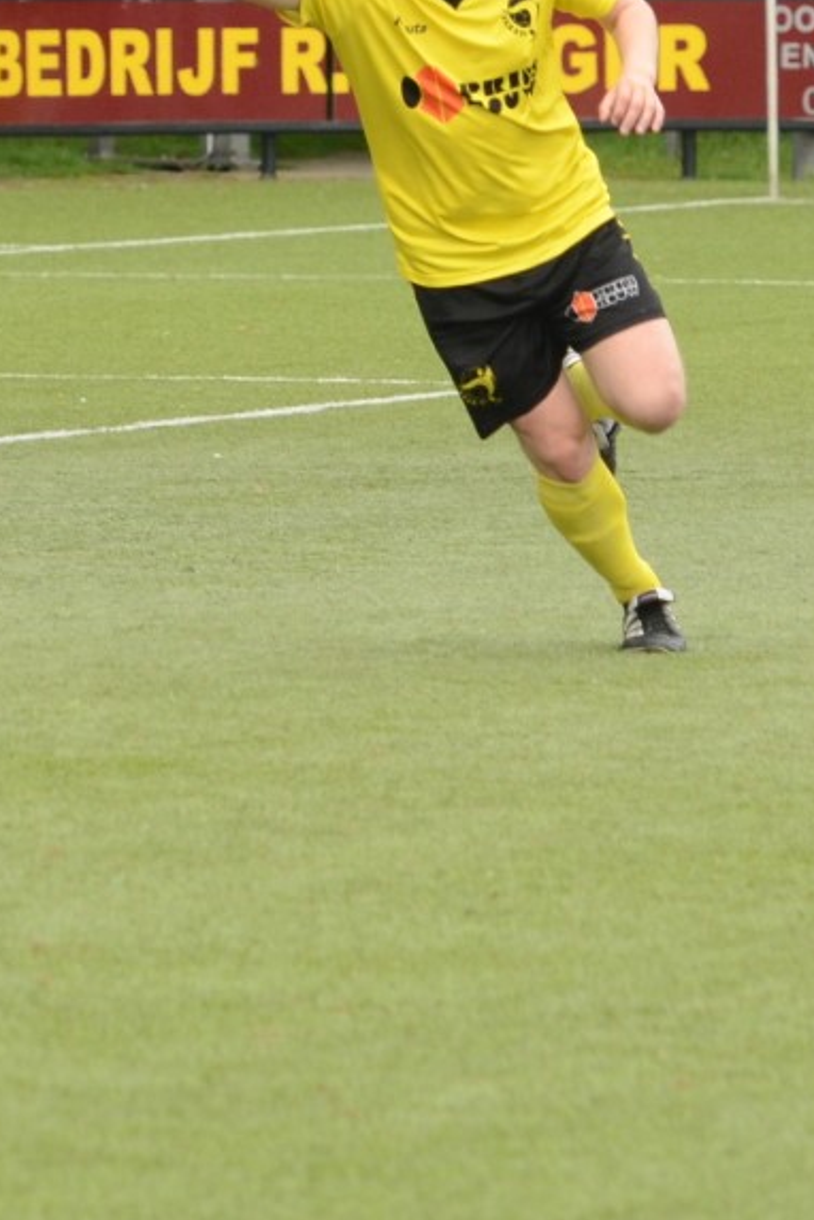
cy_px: 189
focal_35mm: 554
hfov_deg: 2.5
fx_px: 18788
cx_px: 393
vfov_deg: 3.7
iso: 800
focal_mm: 130
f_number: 5.6
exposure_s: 1/1000
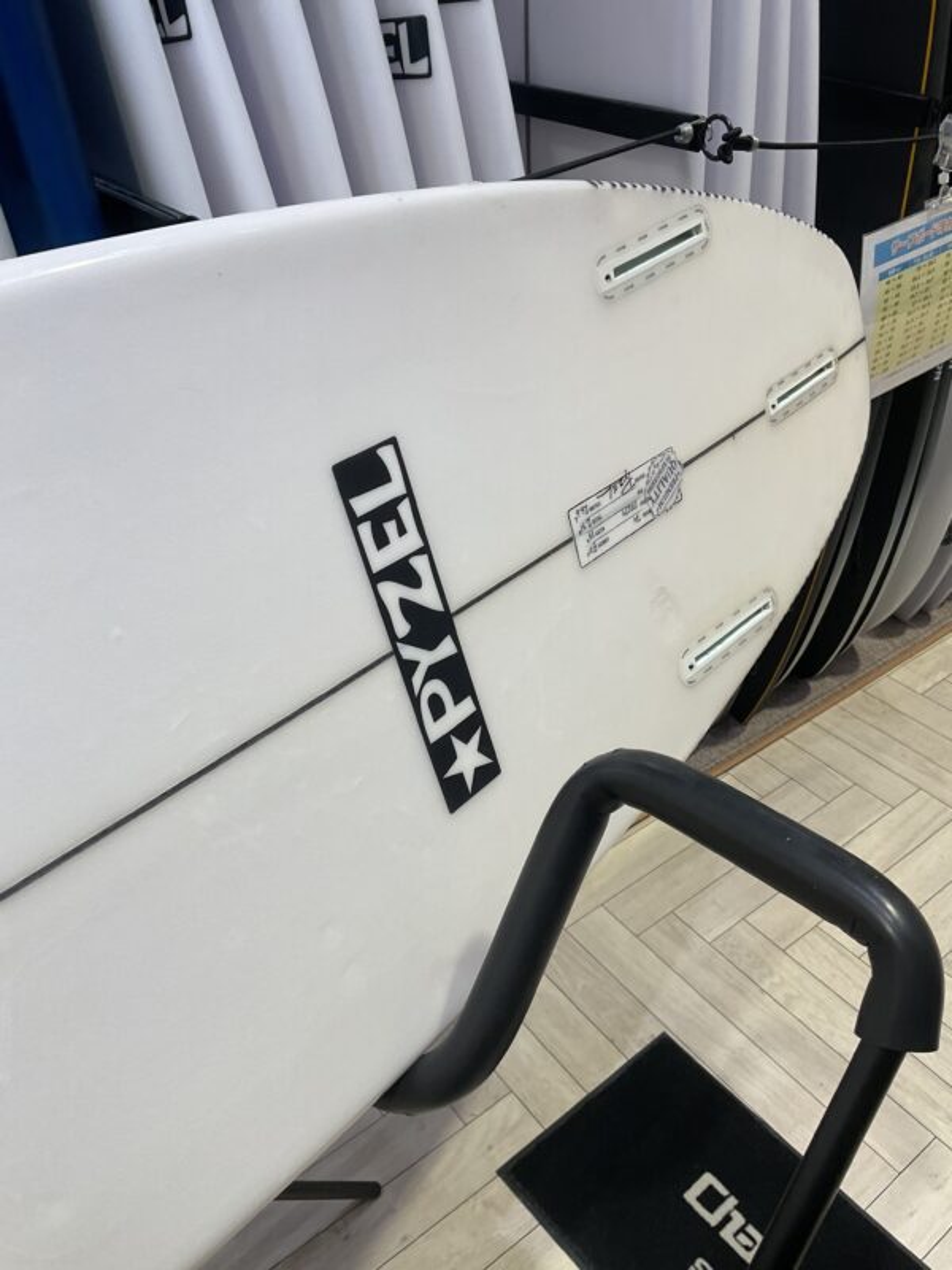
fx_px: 1063
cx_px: 476
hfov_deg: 48.2
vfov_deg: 61.7
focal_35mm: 29
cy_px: 635
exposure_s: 1/120
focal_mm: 3
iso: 50
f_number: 1.8
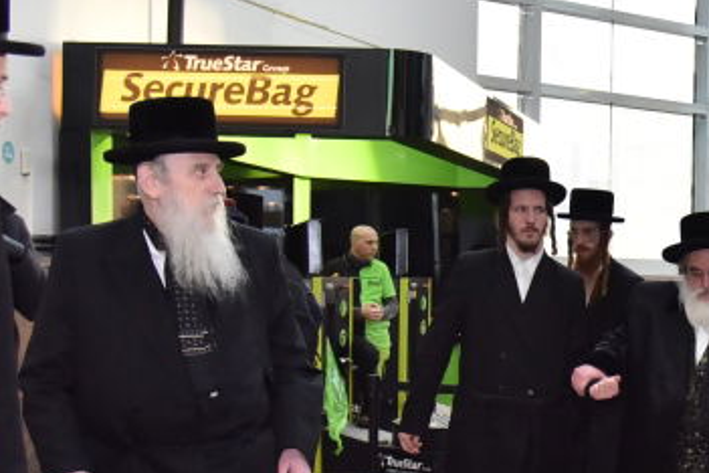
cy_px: 379
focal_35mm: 70
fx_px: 1379
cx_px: 774
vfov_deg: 19.3
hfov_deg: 26.6
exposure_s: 1/200
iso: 1600
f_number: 4
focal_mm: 24
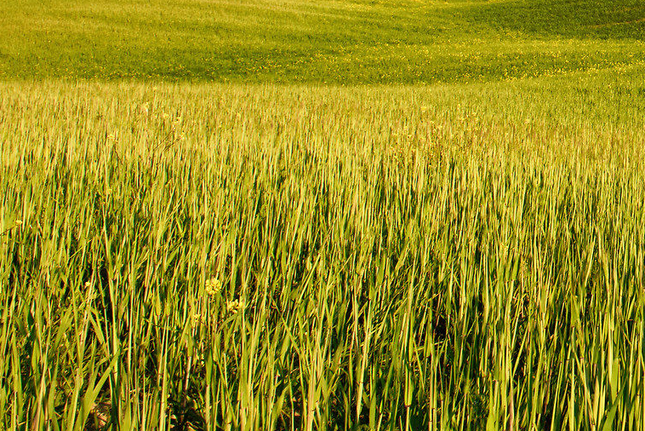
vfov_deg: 17.3
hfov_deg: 23.4
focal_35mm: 76
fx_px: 1362
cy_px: -49
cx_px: 853
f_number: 14
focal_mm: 24
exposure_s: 1/60
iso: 100
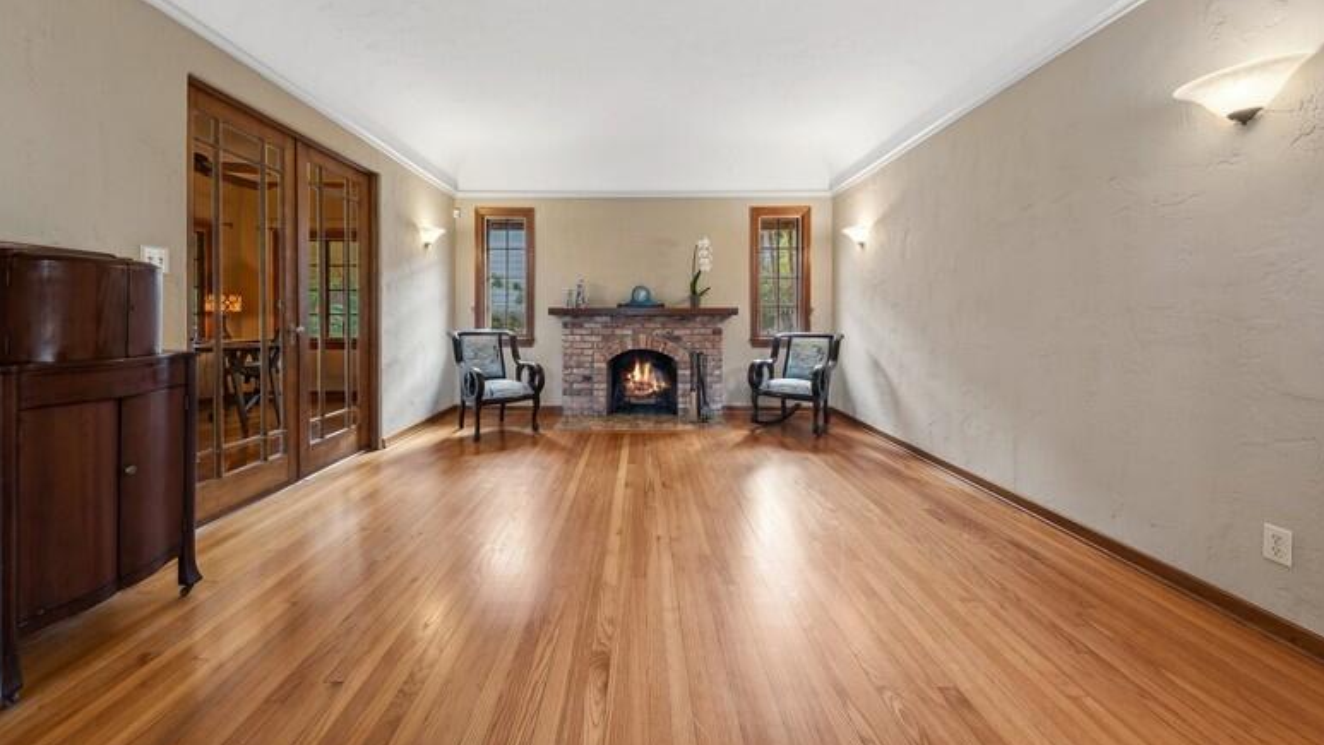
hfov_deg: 110.8
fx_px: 456
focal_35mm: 13
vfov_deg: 77.9
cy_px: 317
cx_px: 644
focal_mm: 12
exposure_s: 1/2
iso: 100
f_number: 8
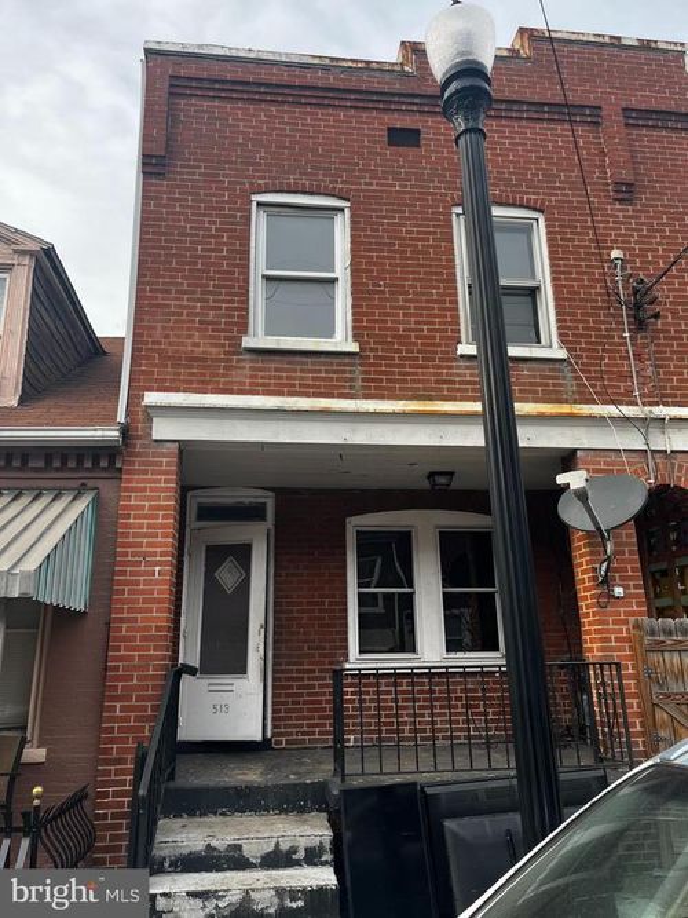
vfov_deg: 67.3
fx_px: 689
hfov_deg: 53.0
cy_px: 459
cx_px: 344
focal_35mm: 26
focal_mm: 5.1
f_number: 1.6
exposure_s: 1/583
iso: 50
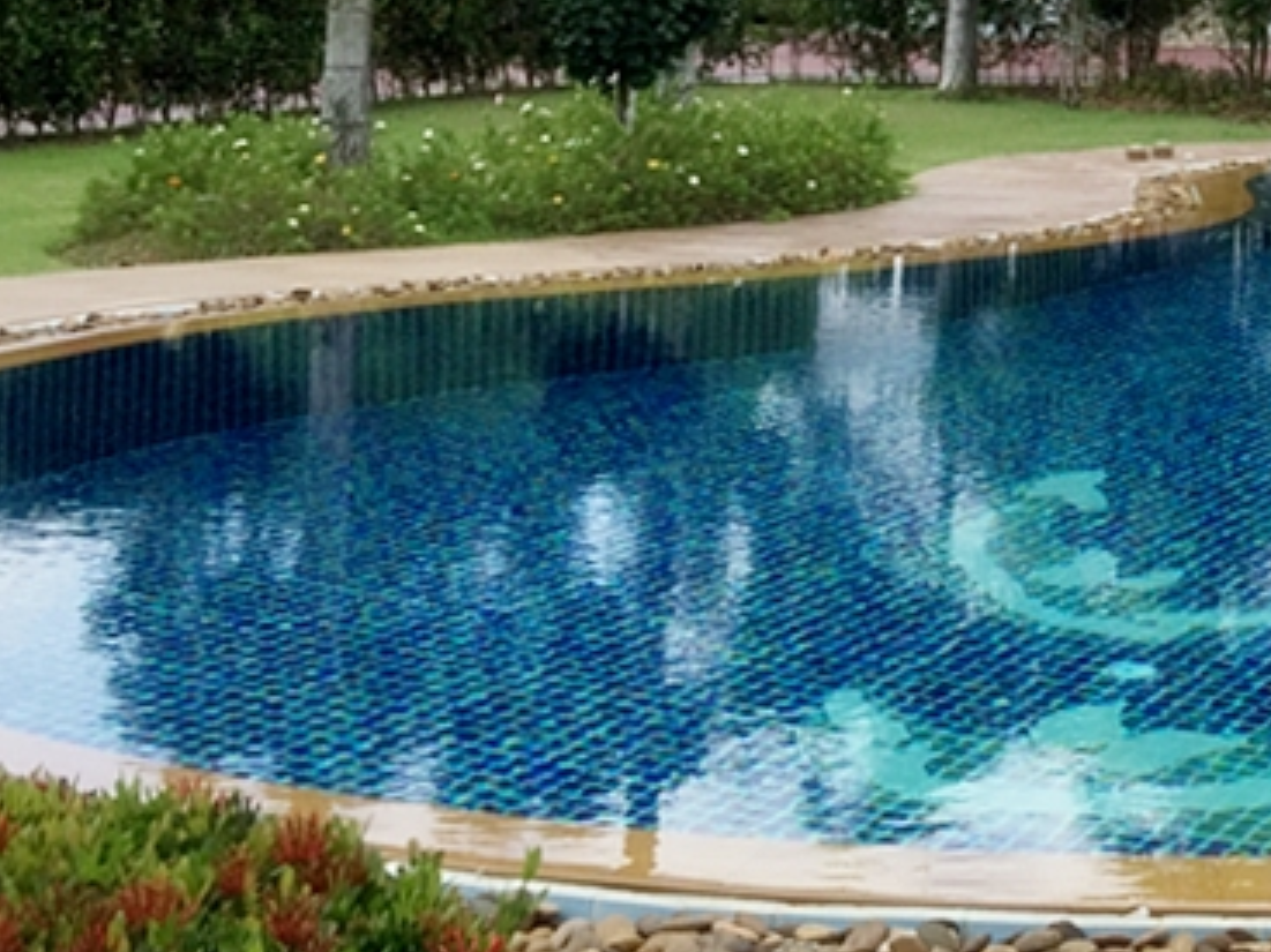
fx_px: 2900
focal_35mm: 79
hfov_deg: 23.3
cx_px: 1392
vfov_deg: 17.8
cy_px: -163
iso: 32
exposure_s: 1/1582
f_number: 2.2
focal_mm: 4.15
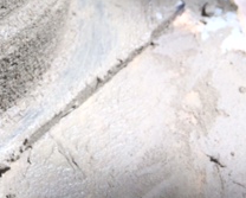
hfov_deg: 19.6
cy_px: -83
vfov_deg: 16.4
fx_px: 634
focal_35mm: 87
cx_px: -104
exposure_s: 1/586
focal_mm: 4.15
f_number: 2.2
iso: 32
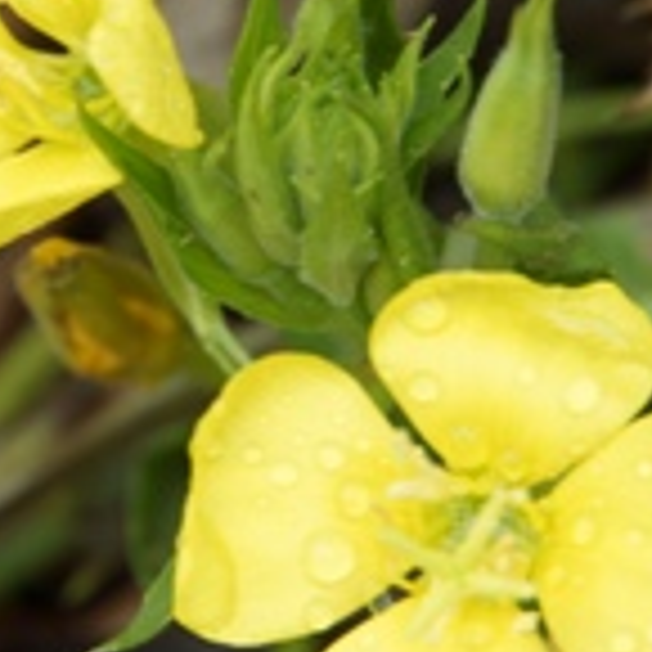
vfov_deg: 2.2
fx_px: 16835
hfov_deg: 2.2
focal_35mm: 790
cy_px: 308
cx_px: 297
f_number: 6.3
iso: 100
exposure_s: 1/100
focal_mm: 200
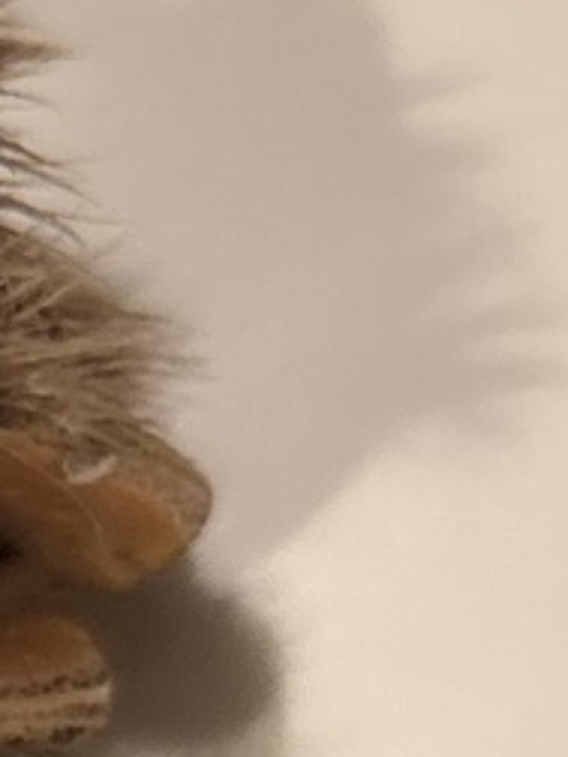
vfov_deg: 8.8
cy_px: 1721
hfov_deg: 6.5
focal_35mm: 206
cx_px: -1184
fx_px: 4507
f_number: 1.5
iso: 125
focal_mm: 5.7
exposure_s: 1/50
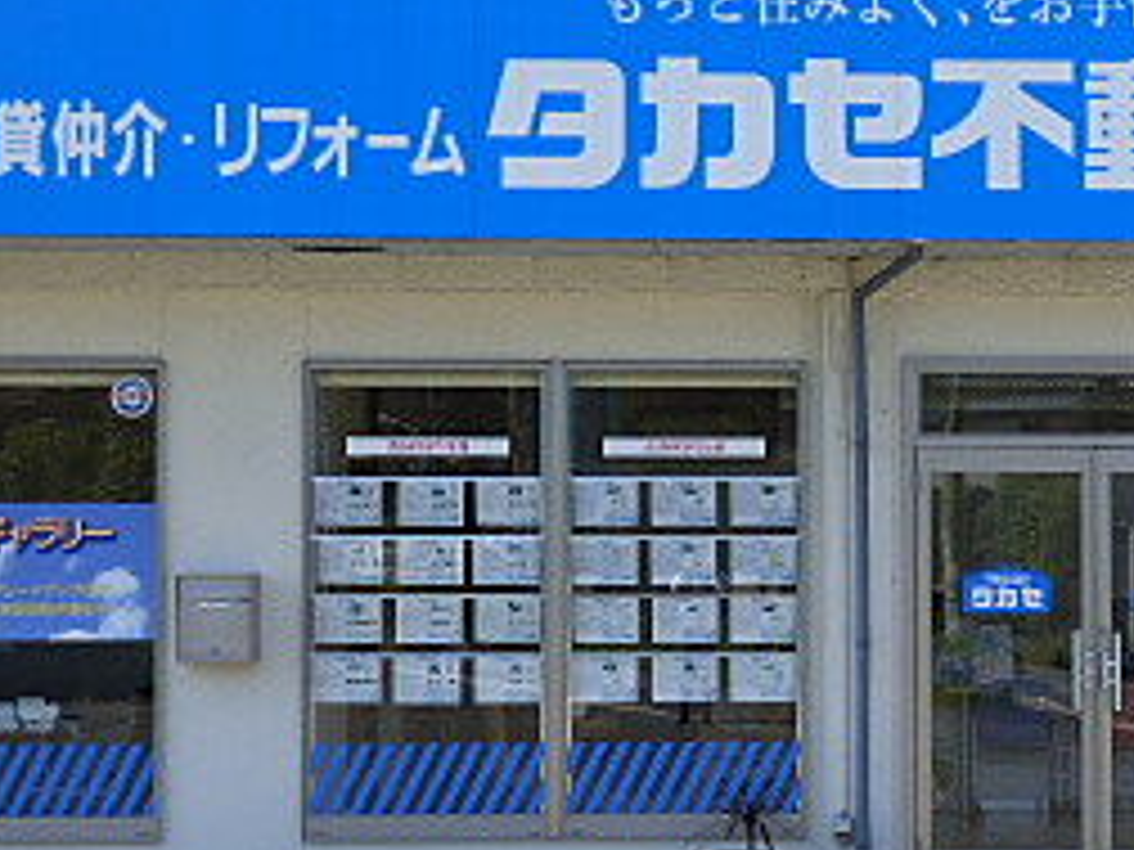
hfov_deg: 19.6
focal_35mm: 99
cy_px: 481
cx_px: 927
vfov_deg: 14.9
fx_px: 3243
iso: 100
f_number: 3.5
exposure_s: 1/500
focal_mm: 6.8
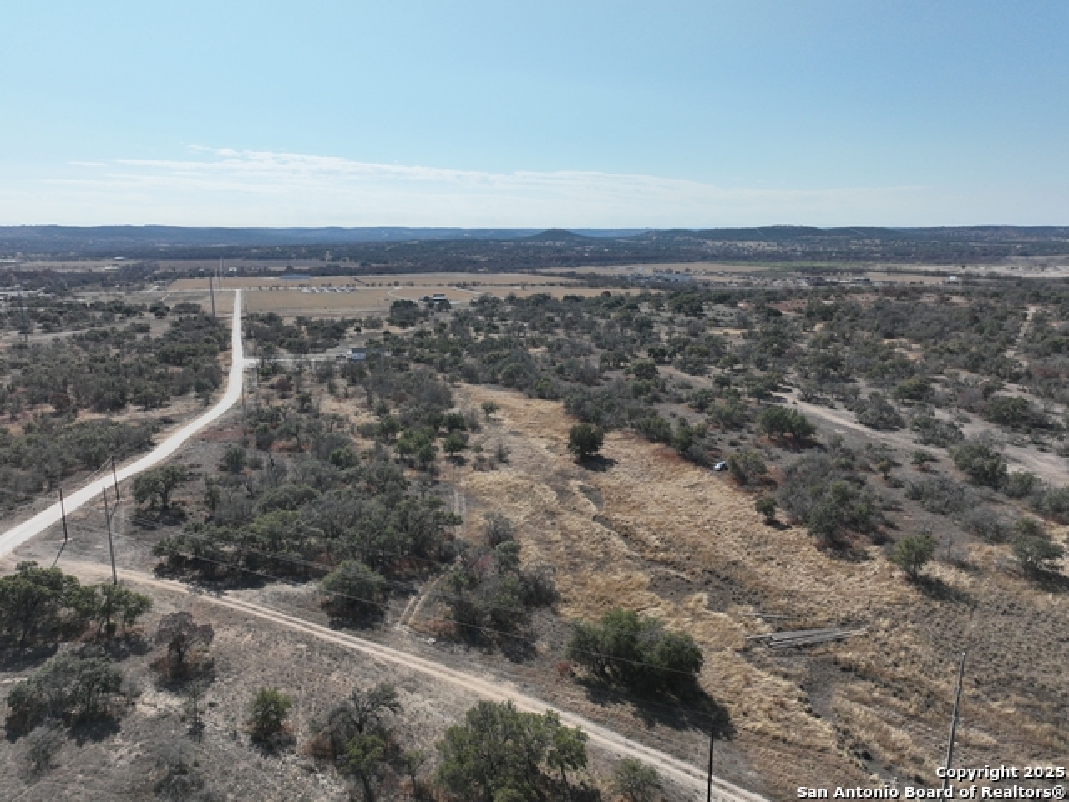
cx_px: 534
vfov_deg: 56.8
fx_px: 741
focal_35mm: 24
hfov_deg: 71.6
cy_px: 401
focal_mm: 12.29
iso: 300
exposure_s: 1/640
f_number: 2.8
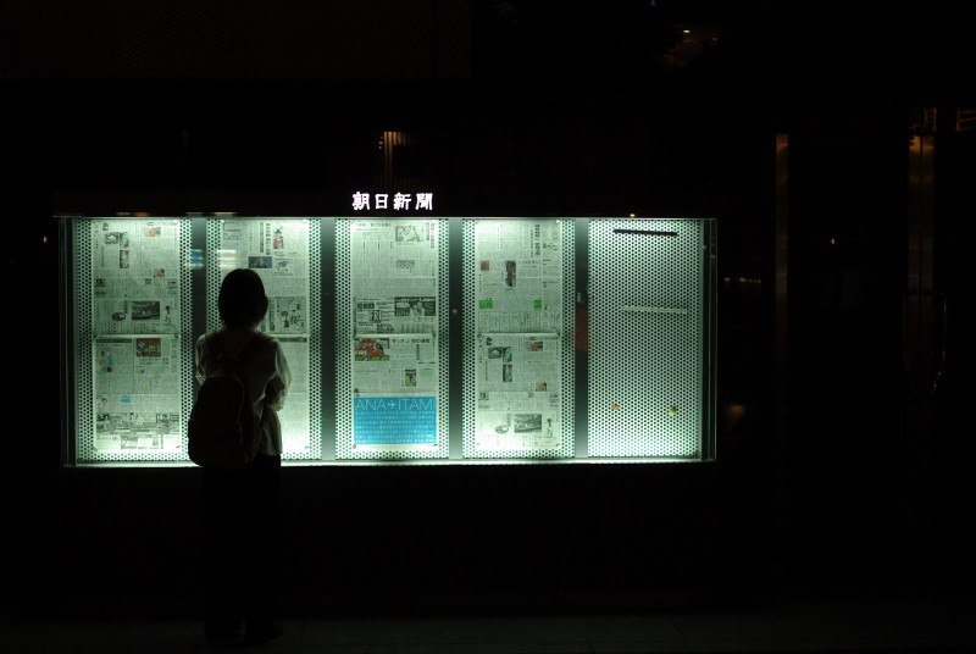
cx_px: 488
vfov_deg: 26.1
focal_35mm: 52
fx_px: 1412
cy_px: 327
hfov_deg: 38.1
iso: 200
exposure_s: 1/50
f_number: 2.4
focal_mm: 35
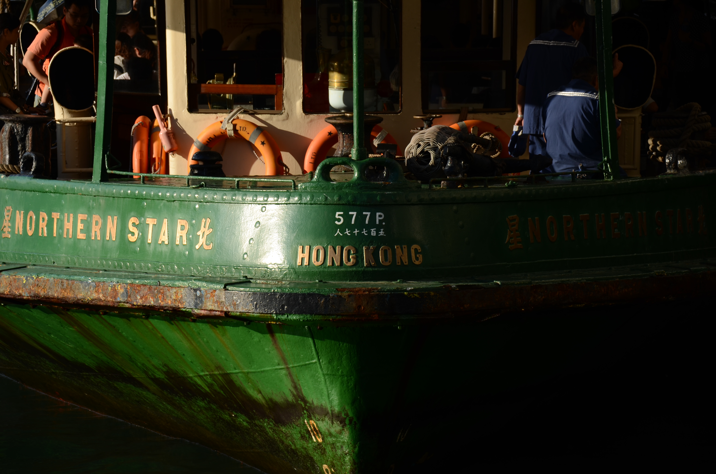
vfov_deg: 7.3
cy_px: 237
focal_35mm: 188
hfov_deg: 11.0
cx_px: 358
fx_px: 3721
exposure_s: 1/320
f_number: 7.1
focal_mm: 125
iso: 100
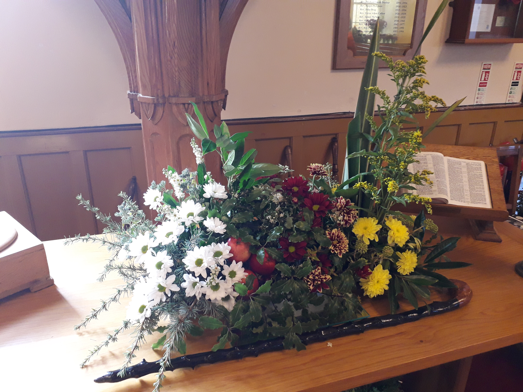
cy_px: 196
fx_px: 408
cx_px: 262
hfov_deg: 65.3
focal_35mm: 27
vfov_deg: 51.4
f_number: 1.9
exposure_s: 1/25
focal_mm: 3.6
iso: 160
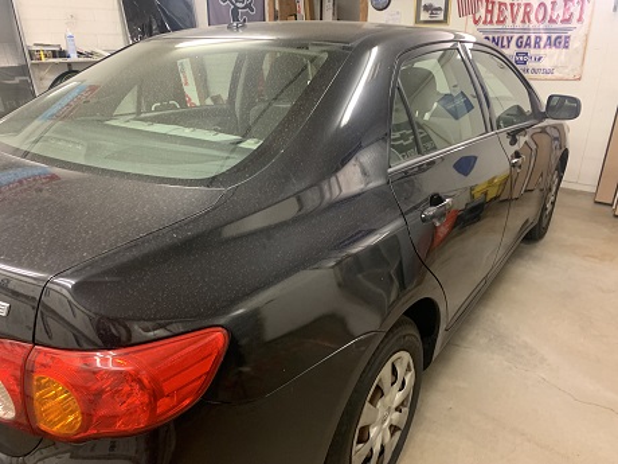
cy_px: 232
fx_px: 464
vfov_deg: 53.1
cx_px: 309
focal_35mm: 26
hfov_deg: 67.3
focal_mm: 4.25
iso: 250
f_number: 1.8
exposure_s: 1/40
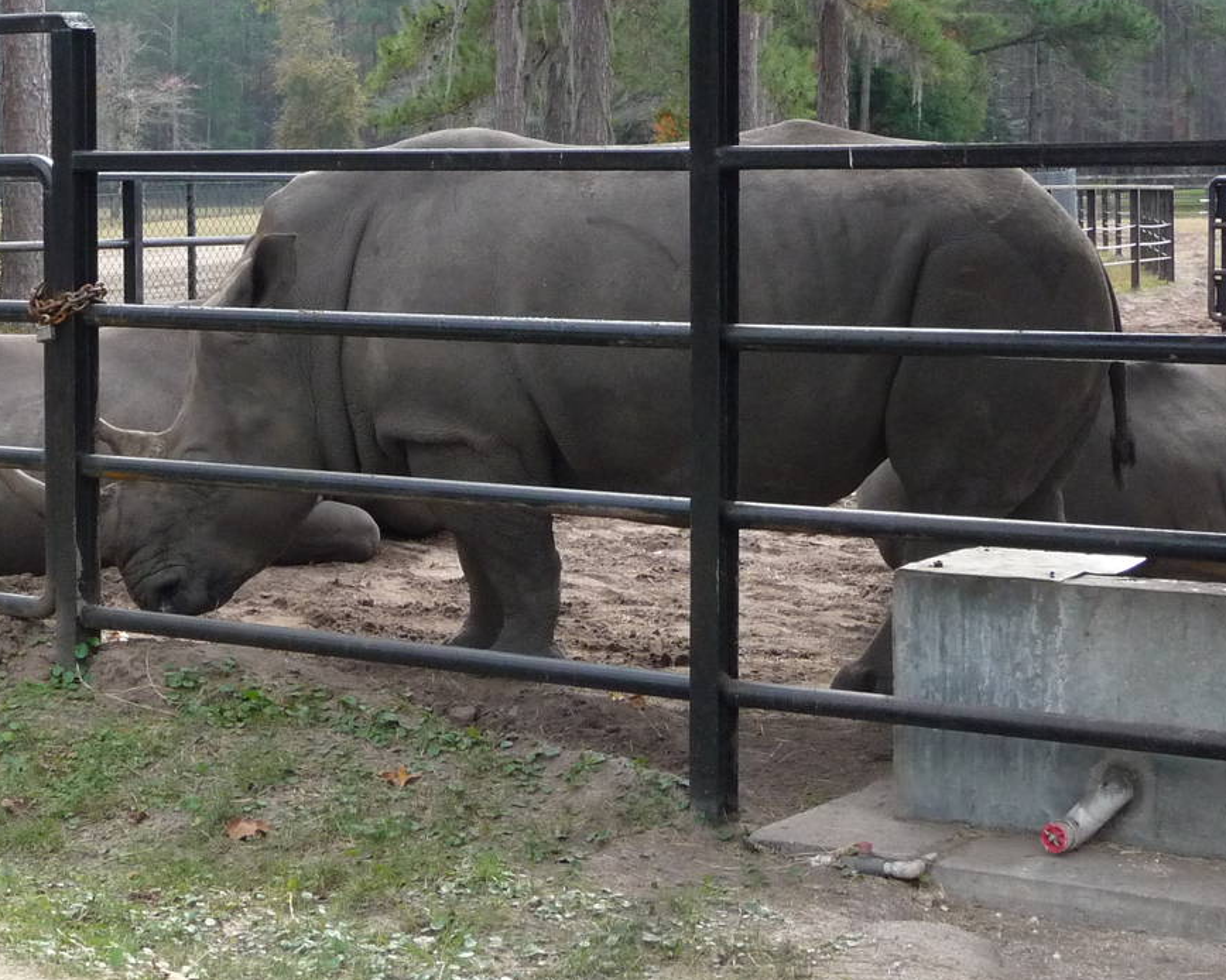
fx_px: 2938
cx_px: 377
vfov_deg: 18.8
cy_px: 232
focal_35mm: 81
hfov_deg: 23.4
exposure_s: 1/500
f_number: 4.1
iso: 250
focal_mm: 7.6
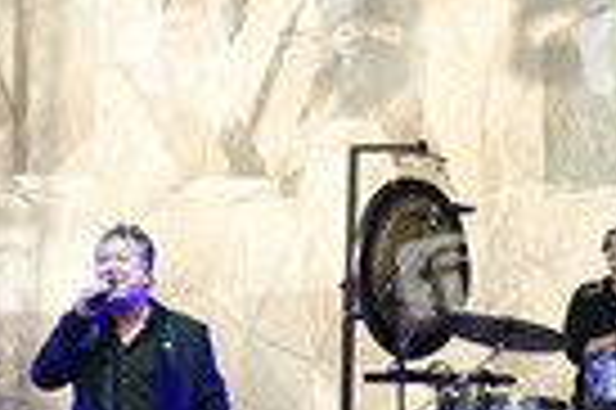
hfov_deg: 8.9
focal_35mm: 230
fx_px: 3931
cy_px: 378
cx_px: 124
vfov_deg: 5.9
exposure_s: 1/320
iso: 125
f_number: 2.8
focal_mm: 70
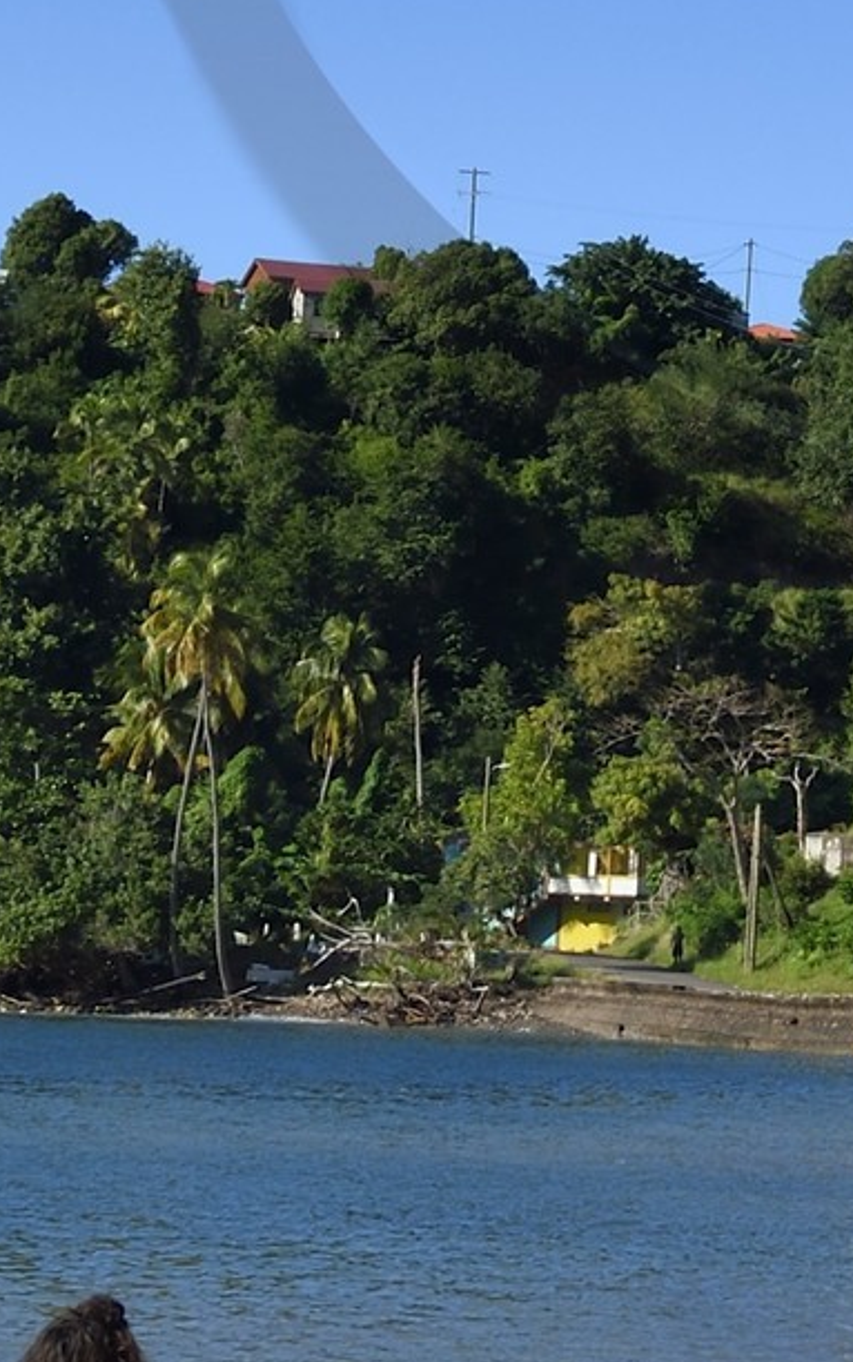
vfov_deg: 13.3
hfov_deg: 8.5
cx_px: 1094
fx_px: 5648
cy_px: -434
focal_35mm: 152
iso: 200
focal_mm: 38
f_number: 13
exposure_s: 1/320
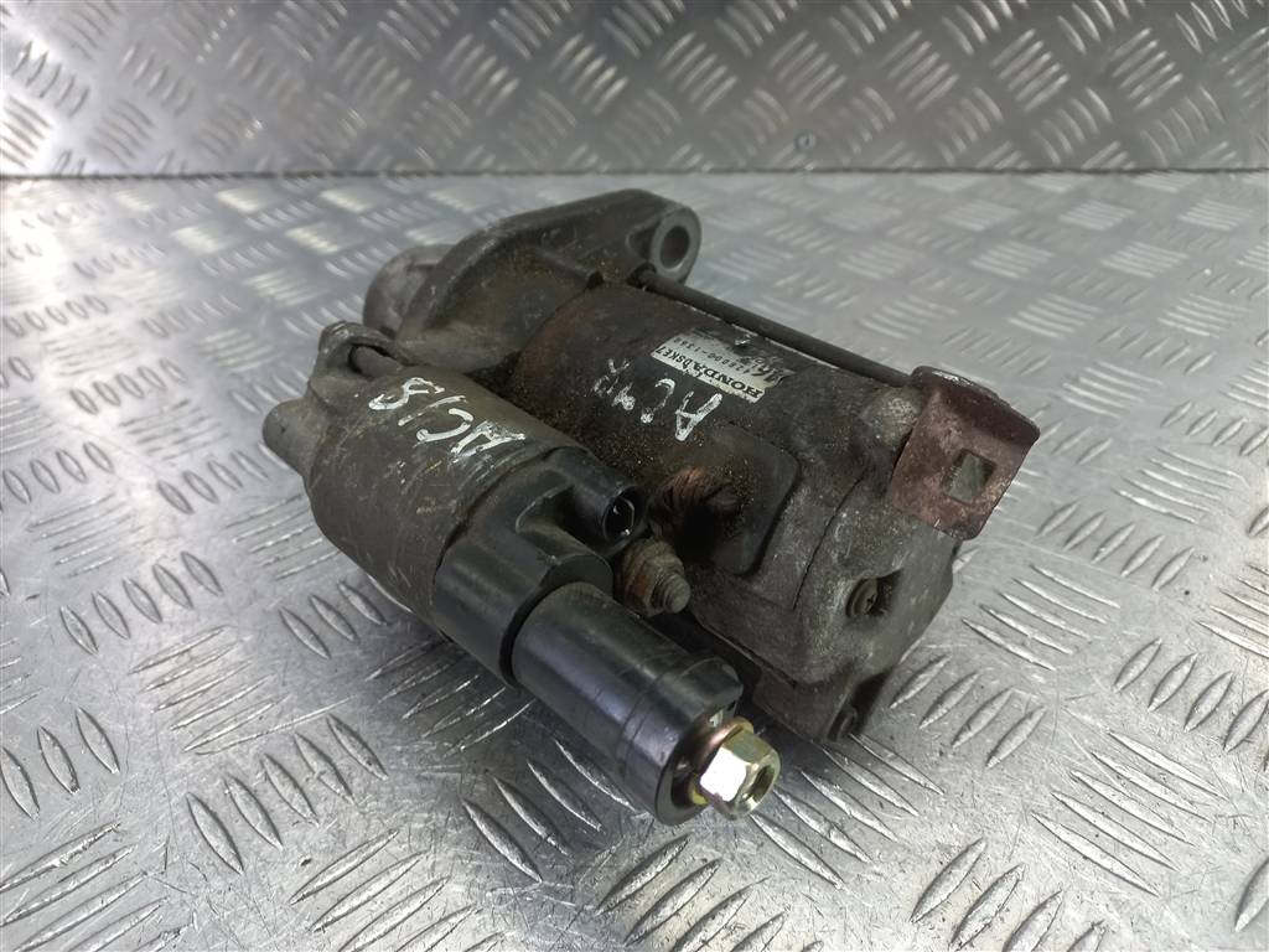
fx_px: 916
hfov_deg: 69.4
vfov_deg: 54.9
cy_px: 476
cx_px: 634
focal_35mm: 25
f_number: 1.8
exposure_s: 1/50
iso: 80
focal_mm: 4.6
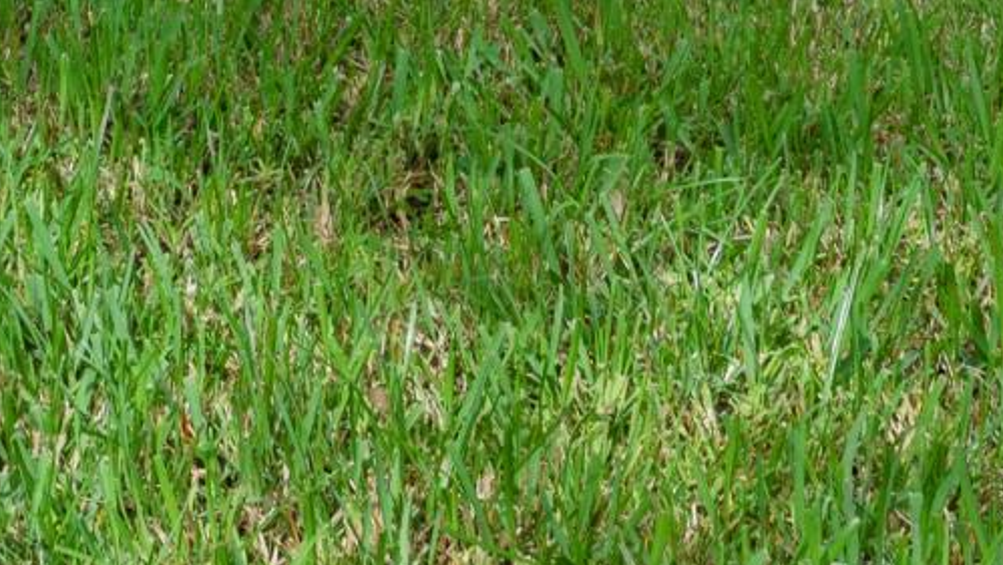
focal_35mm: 151
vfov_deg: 7.1
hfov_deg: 13.7
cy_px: -1150
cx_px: -297
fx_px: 4017
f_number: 11
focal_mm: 24
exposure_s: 1/250
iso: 100
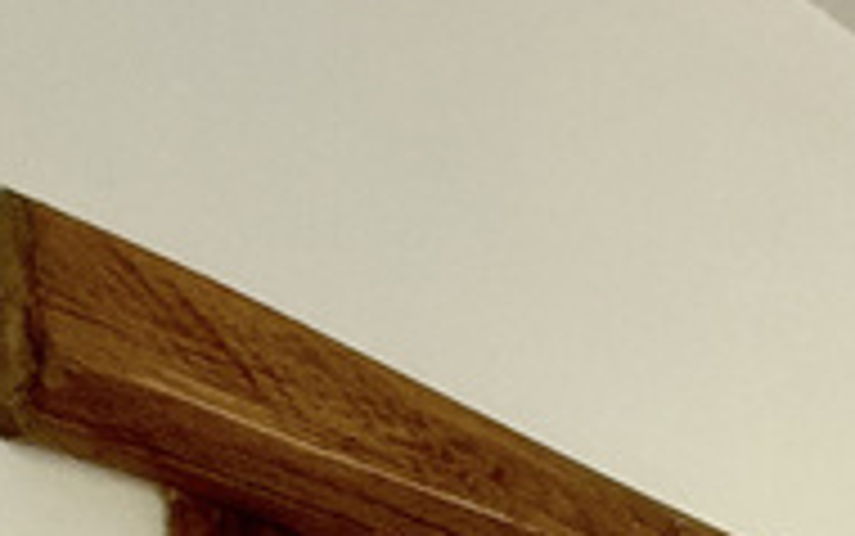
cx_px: 1773
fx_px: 1749
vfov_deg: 11.4
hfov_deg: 17.7
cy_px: 1563
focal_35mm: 75
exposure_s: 1/99
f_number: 2.2
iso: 200
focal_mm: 2.22
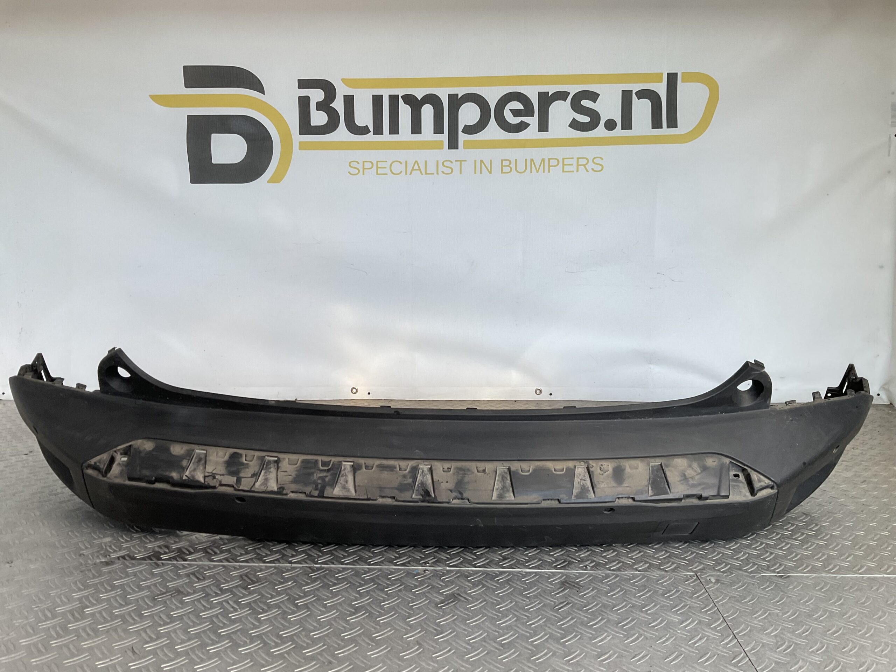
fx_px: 751
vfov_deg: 48.2
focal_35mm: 29
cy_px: 336
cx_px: 448
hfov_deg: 61.7
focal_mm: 3
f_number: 1.8
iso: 50
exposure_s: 1/120
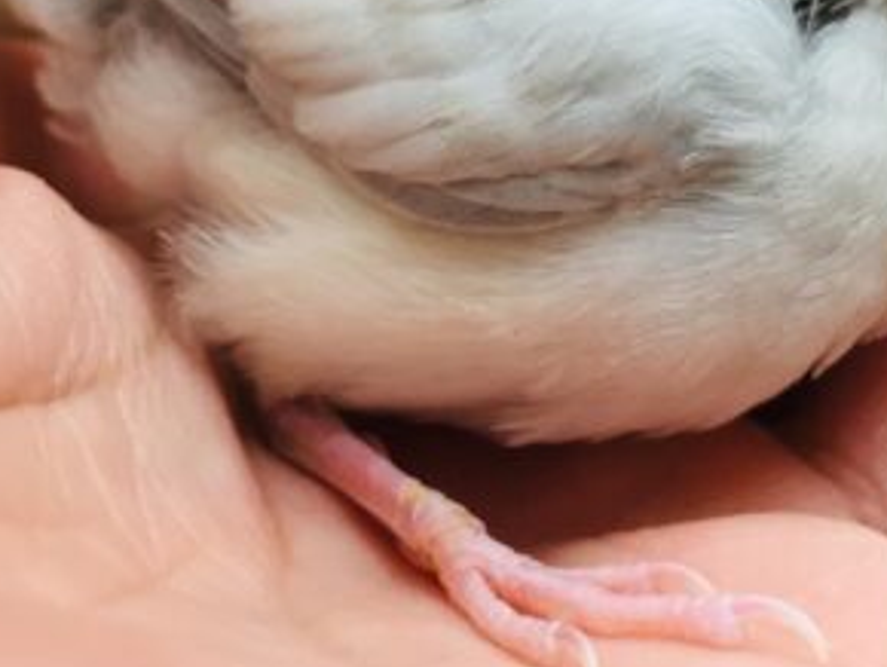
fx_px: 1641
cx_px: 489
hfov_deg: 30.2
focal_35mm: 64
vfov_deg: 22.1
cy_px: 3
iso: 64
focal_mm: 4.15
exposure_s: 1/30
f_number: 2.2
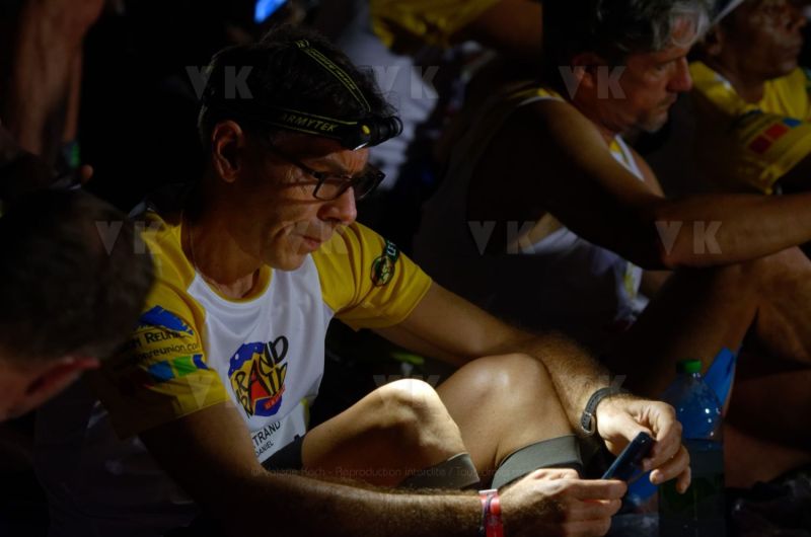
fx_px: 4553
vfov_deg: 6.8
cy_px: 268
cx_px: 406
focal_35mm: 202
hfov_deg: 10.2
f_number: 4
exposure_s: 1/30
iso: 1000
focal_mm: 135
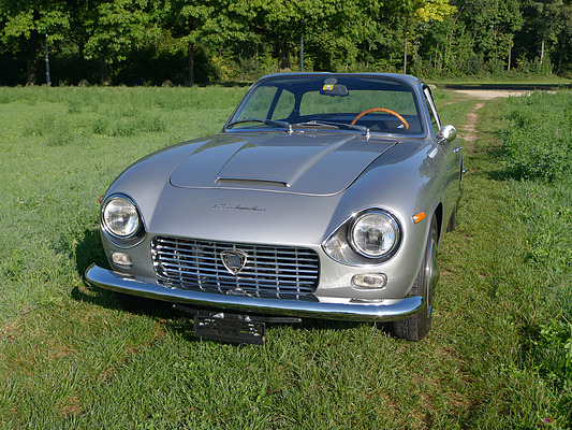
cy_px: 215
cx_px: 286
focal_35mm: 44
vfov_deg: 32.9
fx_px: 727
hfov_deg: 42.9
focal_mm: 9.3
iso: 80
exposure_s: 1/1300
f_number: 2.5
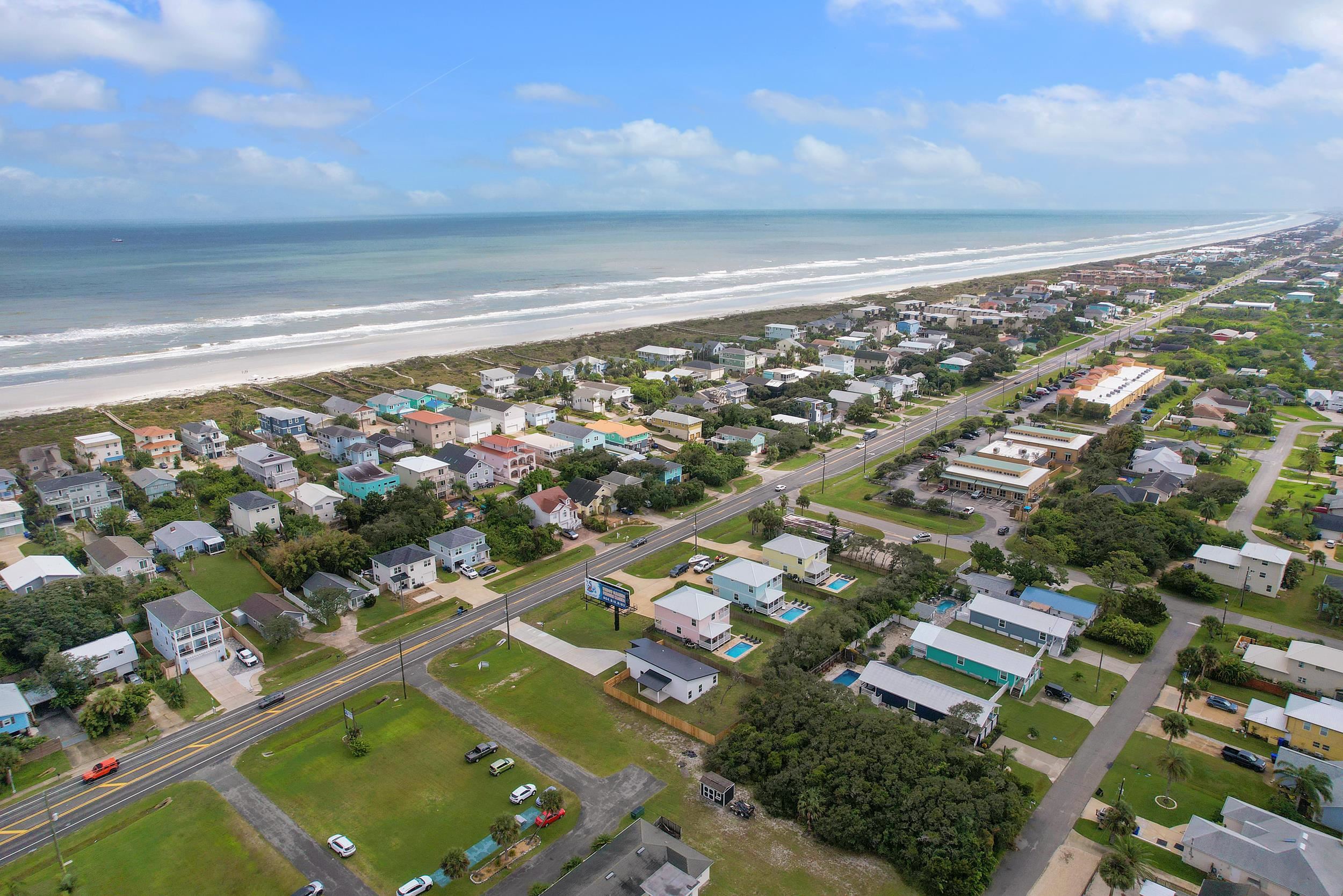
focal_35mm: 22
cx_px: 672
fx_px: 821
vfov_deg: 57.2
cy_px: 448
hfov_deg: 78.6
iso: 120
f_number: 2.8
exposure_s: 1/2500
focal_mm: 8.38
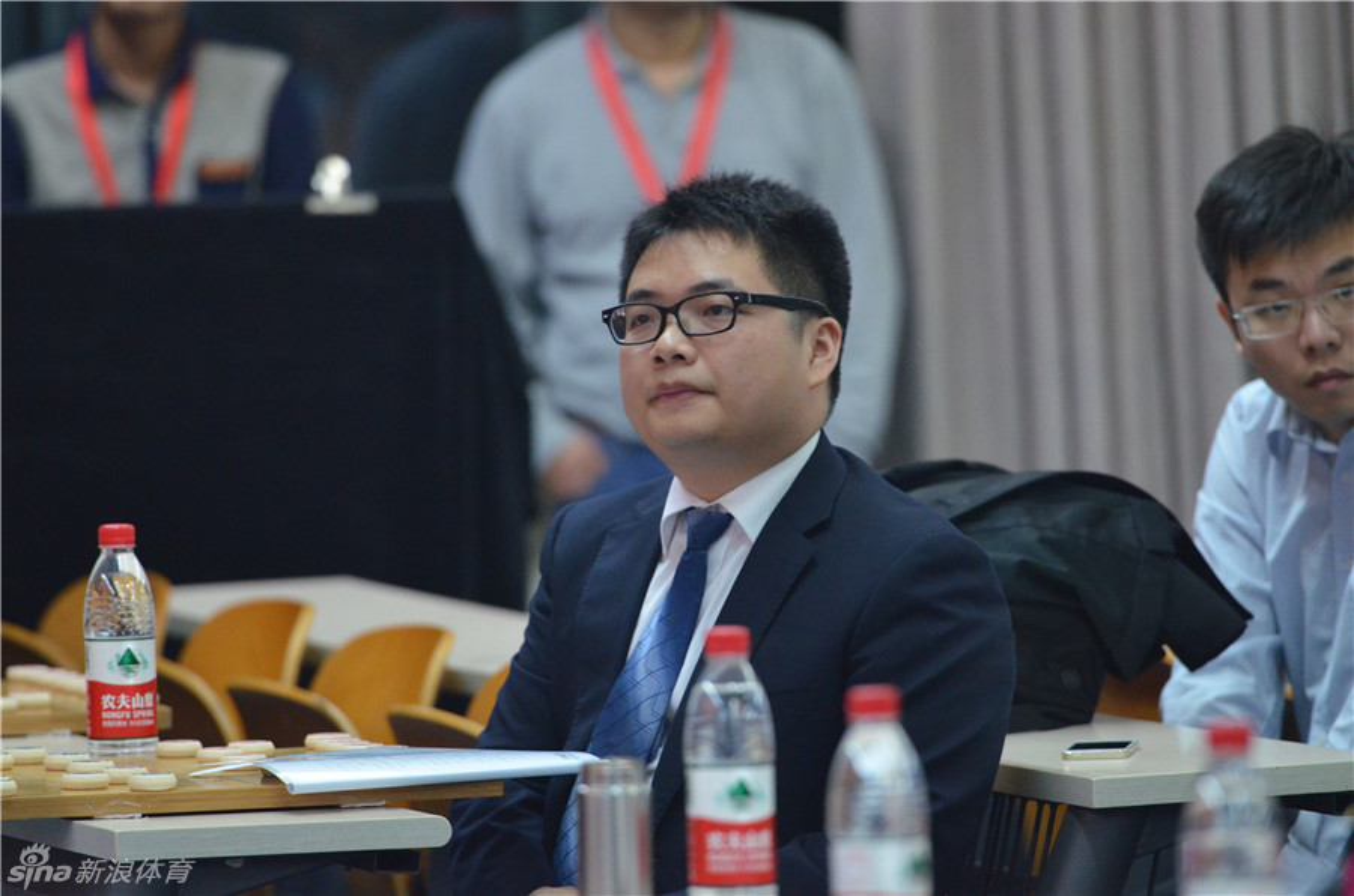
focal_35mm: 300
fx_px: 11259
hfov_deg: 6.9
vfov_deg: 4.6
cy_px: 448
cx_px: 677
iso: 2500
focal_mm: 200
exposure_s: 1/125
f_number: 2.8
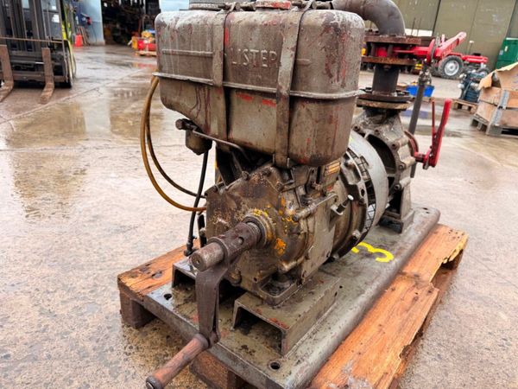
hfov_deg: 71.6
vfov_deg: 56.8
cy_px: 194
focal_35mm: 24
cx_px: 259
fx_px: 359
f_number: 1.78
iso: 80
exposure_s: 1/517
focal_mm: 6.76
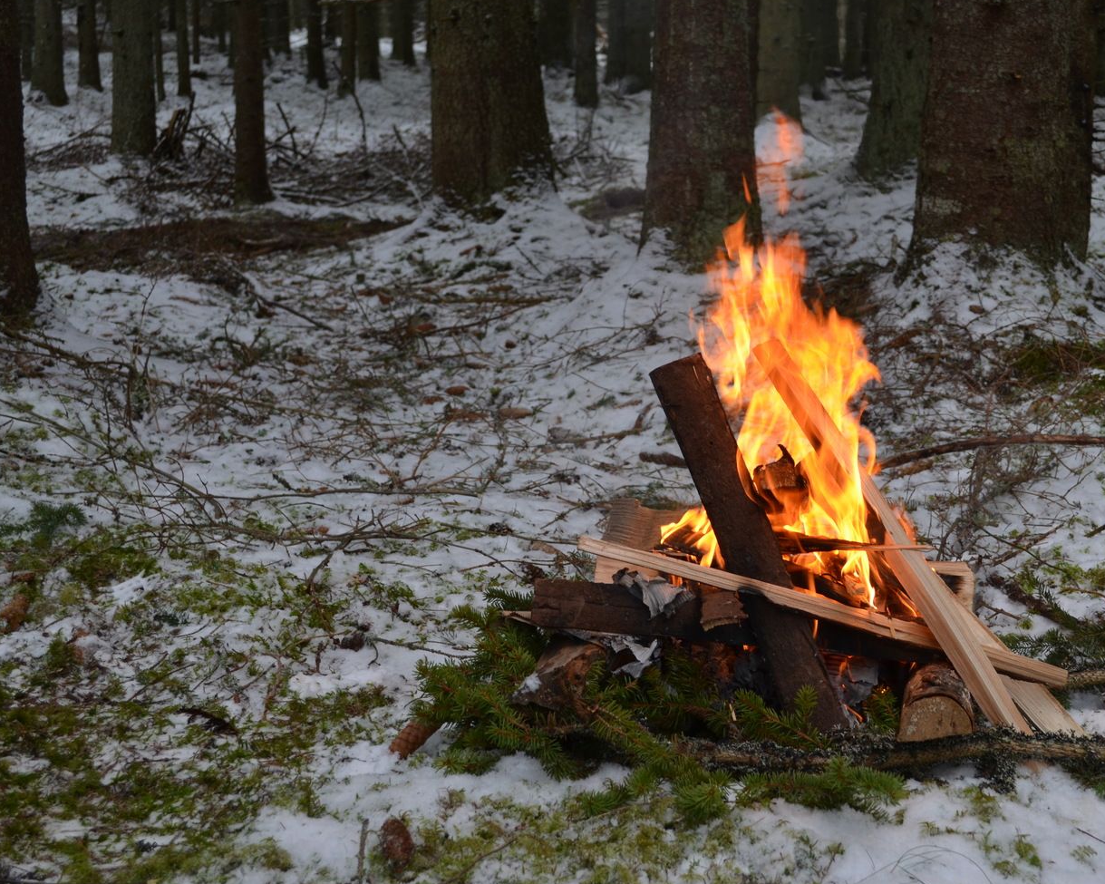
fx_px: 1929
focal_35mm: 59
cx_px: 707
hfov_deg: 31.8
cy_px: 454
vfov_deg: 25.8
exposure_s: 1/125
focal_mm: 32
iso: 360
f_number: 5.6
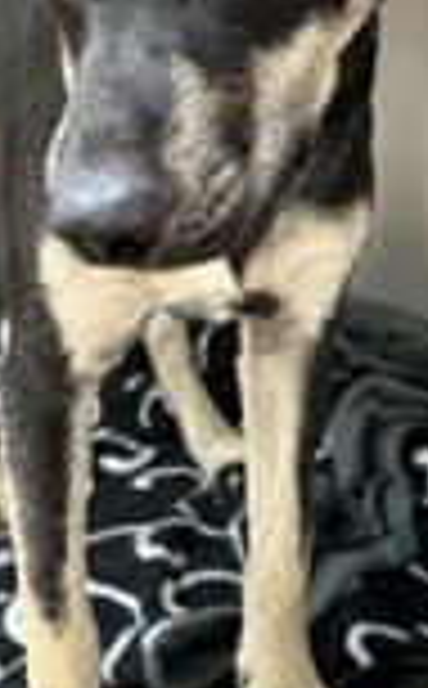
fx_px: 1313
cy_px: 184
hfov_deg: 18.5
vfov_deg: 29.0
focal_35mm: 70
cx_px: 232
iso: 500
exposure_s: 1/60
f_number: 1.78
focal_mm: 6.76
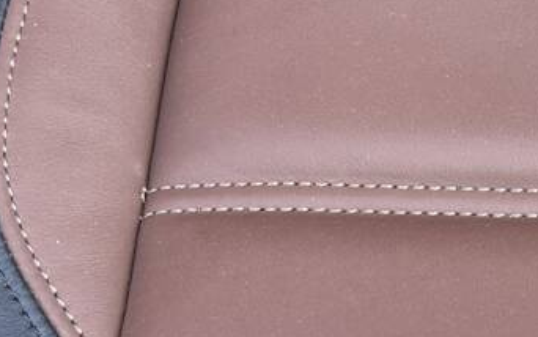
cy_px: -36
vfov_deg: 10.1
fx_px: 1892
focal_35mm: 129
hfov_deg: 15.5
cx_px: 686
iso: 32
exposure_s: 1/122
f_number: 1.6
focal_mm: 5.1
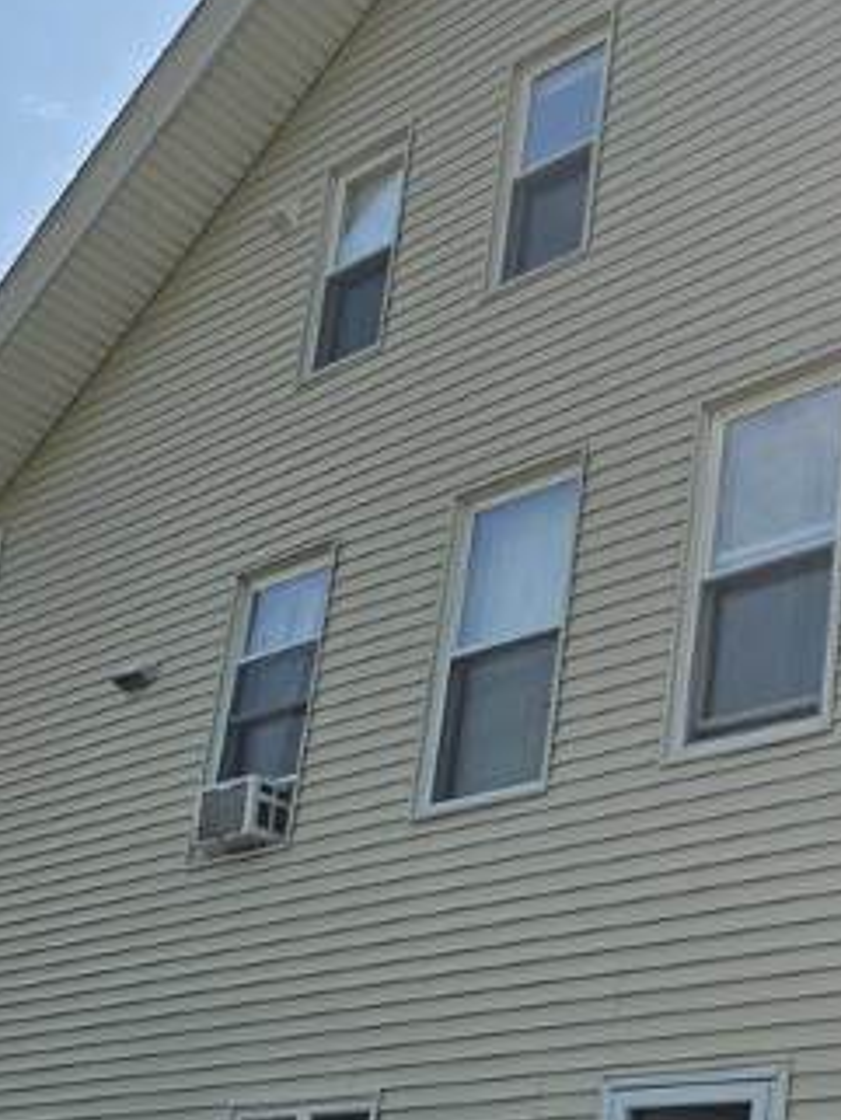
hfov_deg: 25.4
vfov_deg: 33.1
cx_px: 827
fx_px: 1780
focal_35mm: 55
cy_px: 1015
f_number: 1.7
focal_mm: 6.3
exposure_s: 1/1265
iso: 12
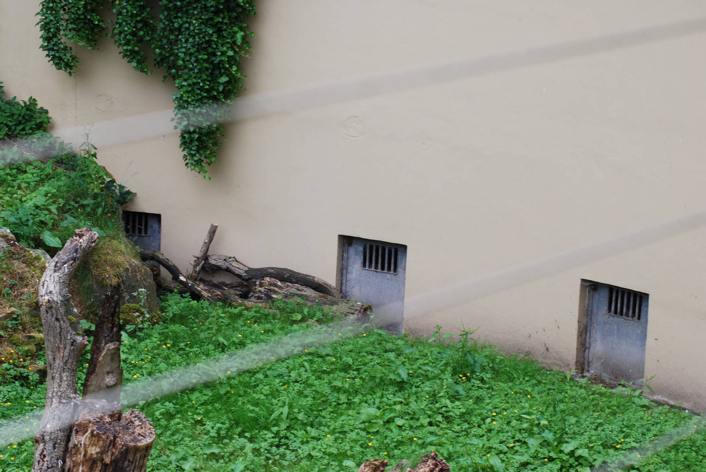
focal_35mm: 105
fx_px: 2062
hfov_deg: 19.4
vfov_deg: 13.1
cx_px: 353
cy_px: 236
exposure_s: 1/30
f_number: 9
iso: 100
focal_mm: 70
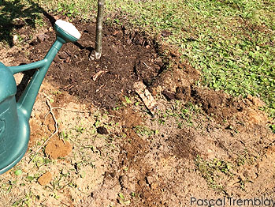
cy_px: 27
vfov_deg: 25.9
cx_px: 76
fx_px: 437
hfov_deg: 34.3
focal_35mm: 55
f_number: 2.2
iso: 40
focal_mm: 4.12
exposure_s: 1/1368
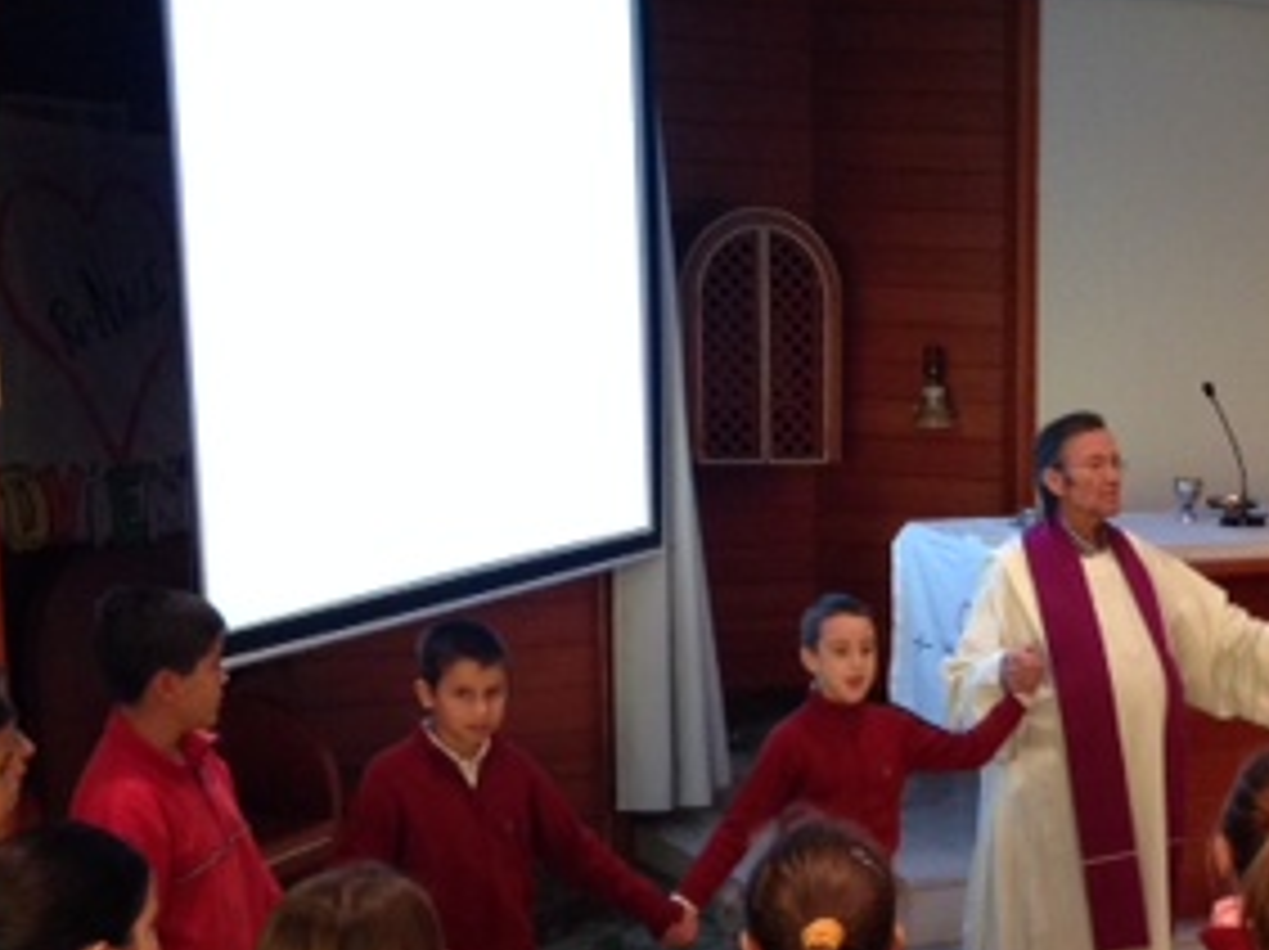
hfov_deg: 24.9
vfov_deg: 19.3
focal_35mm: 75
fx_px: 2747
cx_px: 1238
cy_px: 806
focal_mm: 4.12
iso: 250
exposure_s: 1/20
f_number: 2.4
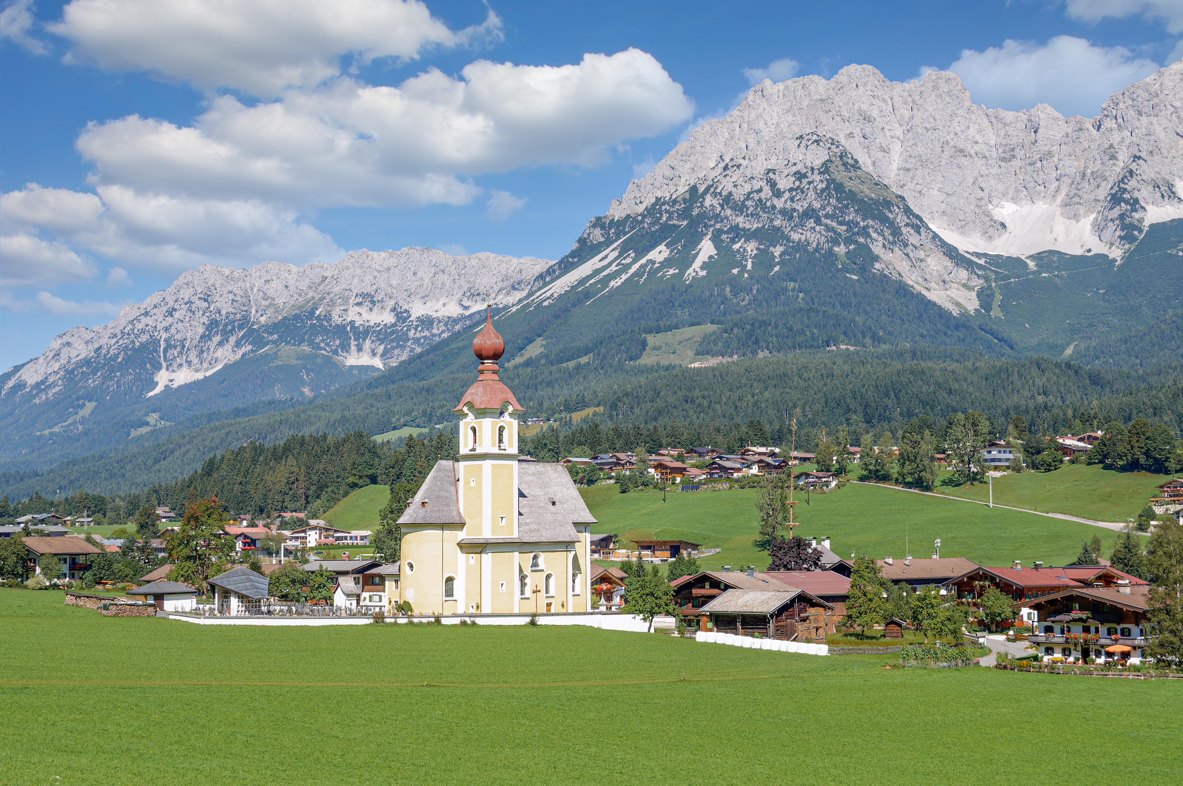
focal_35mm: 52
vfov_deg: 25.7
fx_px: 1723
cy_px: 393
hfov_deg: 37.9
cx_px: 592
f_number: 8
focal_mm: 35
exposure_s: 1/250
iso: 100
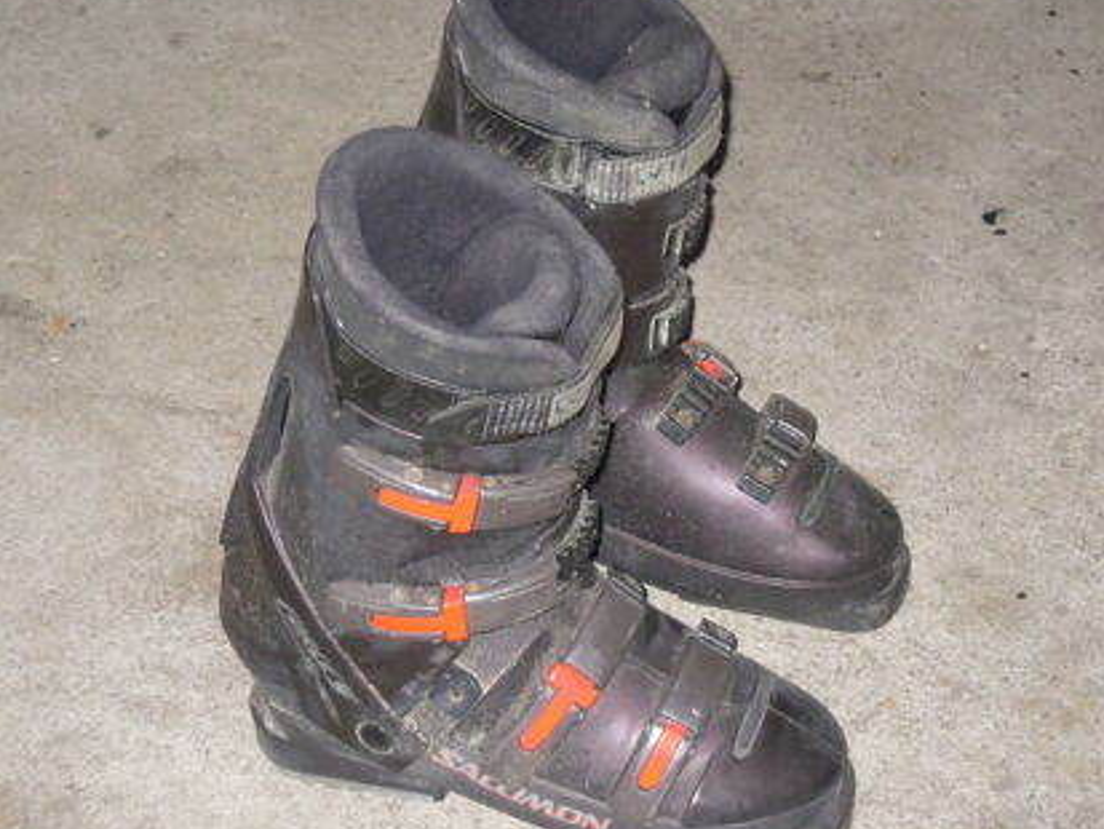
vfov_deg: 17.2
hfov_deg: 22.7
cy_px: 377
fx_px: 2744
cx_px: 511
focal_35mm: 86
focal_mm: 13.2
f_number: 4.4
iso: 800
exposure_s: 1/100
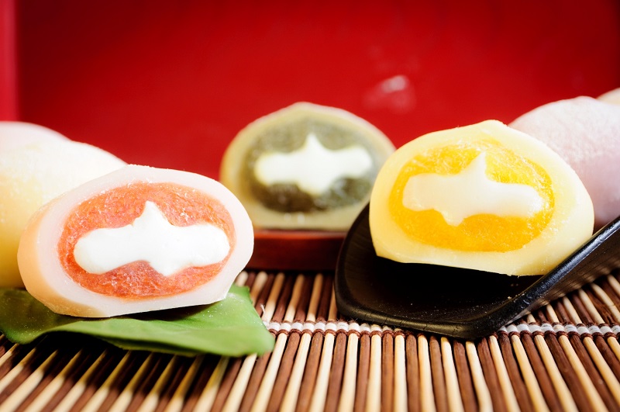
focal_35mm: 82
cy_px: 206
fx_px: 1419
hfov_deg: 24.7
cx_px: 310
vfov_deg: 16.5
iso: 200
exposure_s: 1/160
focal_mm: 55
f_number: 8
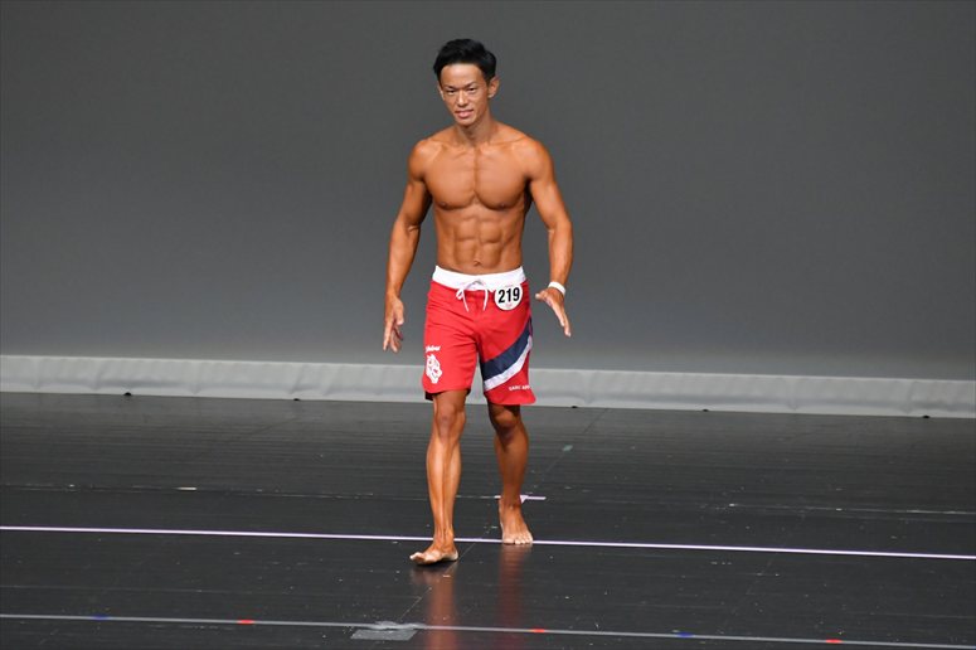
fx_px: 10162
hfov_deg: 5.5
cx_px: 488
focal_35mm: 375
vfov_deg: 3.7
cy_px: 325
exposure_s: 1/400
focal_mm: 250
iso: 5000
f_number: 5.6
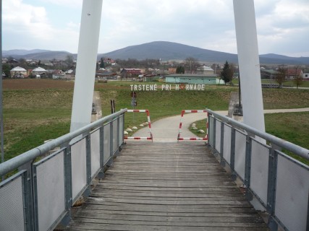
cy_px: 116
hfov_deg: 60.0
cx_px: 154
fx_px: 268
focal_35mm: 30
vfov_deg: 46.8
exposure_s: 1/400
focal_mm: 5.2
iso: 100
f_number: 4
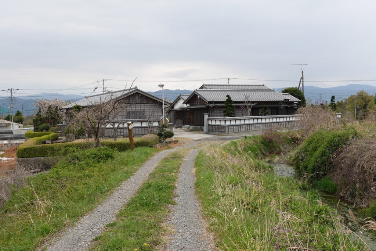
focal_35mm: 44
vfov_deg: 30.5
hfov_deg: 44.5
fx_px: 460
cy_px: 126
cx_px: 188
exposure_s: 1/400
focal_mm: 16.17
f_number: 5.6
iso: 125
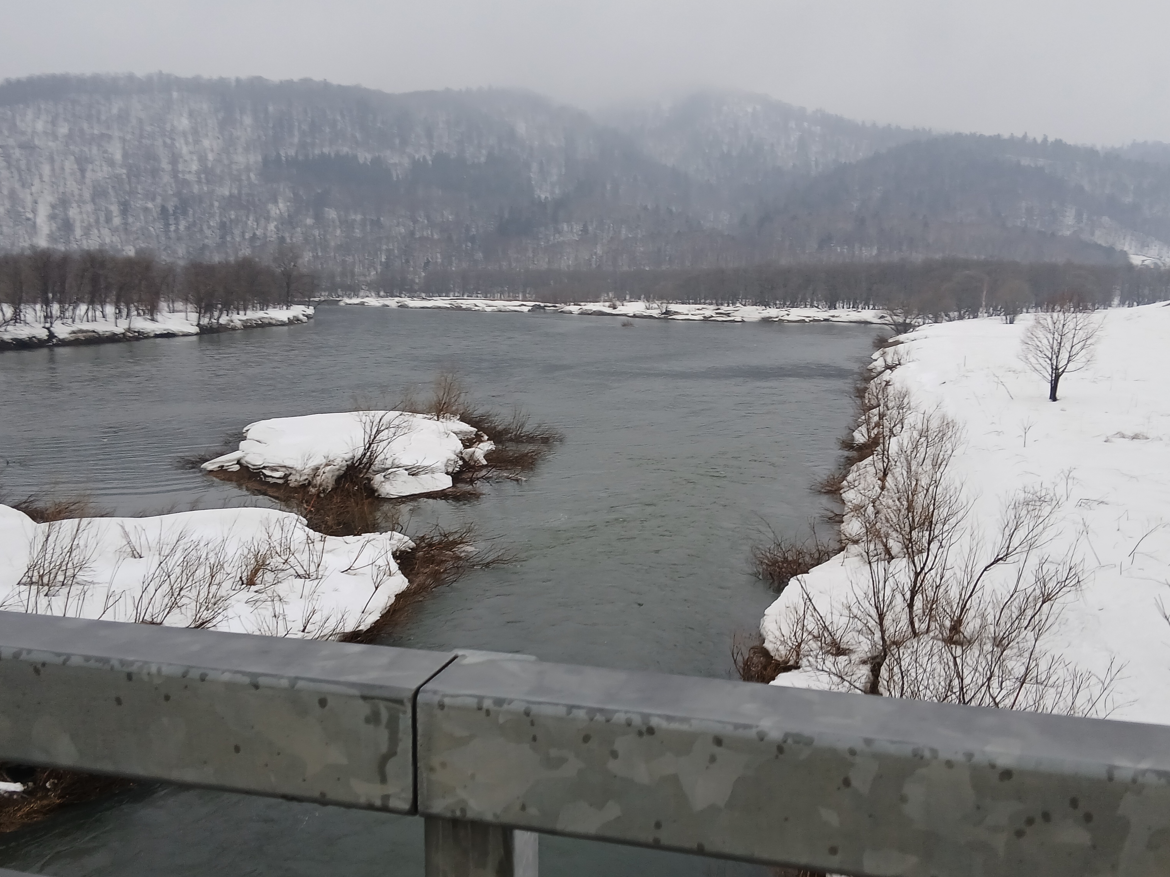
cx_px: 571
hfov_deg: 52.6
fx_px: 1183
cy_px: 500
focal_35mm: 35
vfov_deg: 40.6
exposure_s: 1/50
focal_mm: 3.86
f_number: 1.8
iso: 64
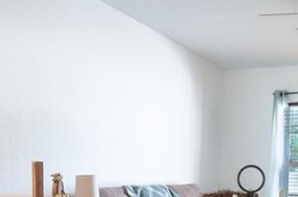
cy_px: 222
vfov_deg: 17.0
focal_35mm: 77
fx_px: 636
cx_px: 147
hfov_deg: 26.4
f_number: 9
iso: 400
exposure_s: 1/60
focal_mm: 10
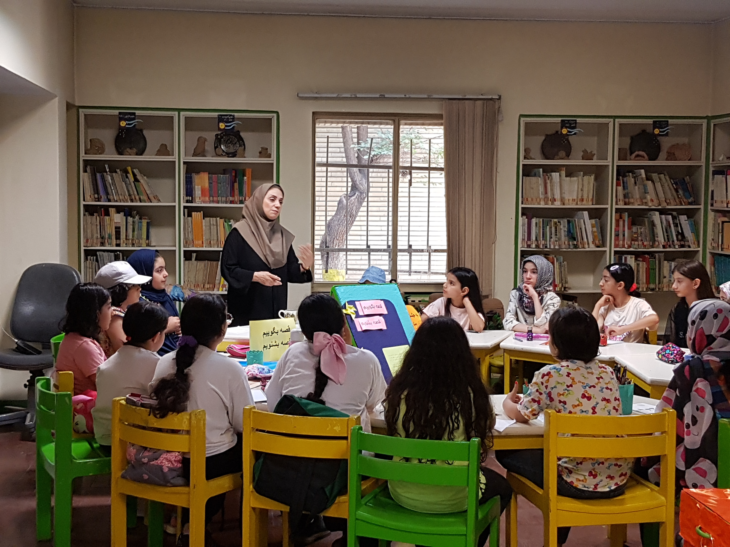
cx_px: 365
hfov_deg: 67.3
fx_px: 548
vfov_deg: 53.1
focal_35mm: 26
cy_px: 274
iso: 200
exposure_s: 1/33
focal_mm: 4.2
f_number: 1.7
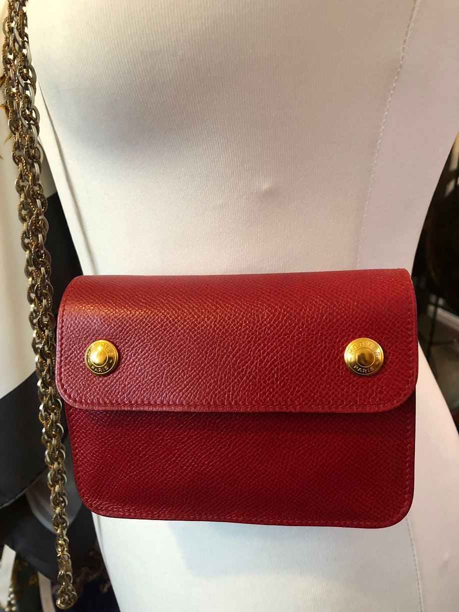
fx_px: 495
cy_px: 306
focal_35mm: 28
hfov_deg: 49.7
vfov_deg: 63.5
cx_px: 230
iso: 100
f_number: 1.8
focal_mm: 3.99
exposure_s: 1/17
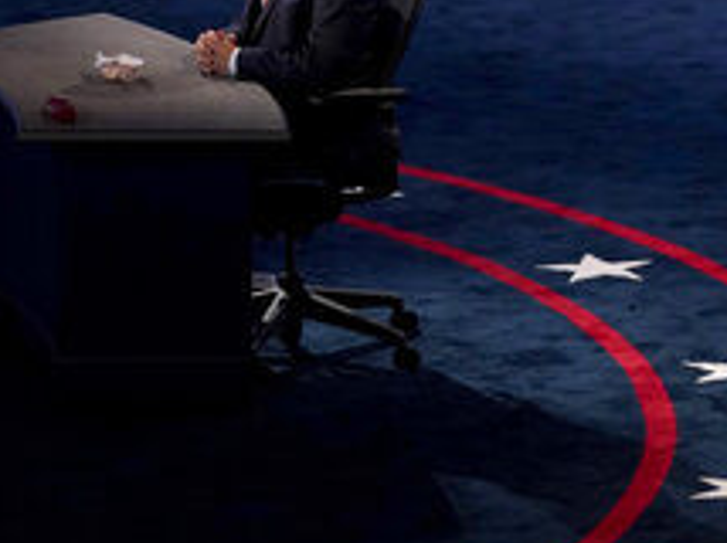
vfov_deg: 4.1
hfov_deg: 5.5
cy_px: 32
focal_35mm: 359
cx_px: 676
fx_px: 7531
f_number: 2.8
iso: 2000
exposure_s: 1/800
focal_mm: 156
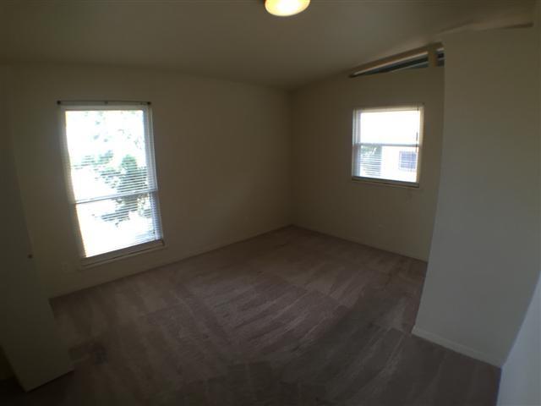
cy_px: 203
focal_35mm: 29
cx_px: 270
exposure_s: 1/30
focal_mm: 4.15
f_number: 2.2
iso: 32
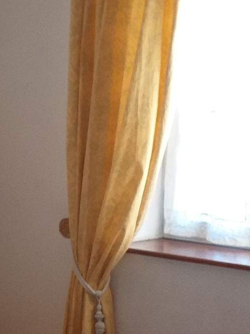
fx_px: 857
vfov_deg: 22.0
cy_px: 147
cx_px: -174
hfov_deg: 14.8
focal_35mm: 89
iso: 80
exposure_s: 1/50
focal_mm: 3.6
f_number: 1.9
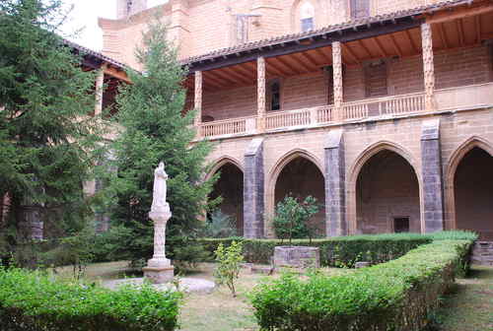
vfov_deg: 40.2
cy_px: 166
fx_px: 453
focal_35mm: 33
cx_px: 246
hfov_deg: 57.1
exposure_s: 1/60
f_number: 3.8
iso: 400
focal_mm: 22
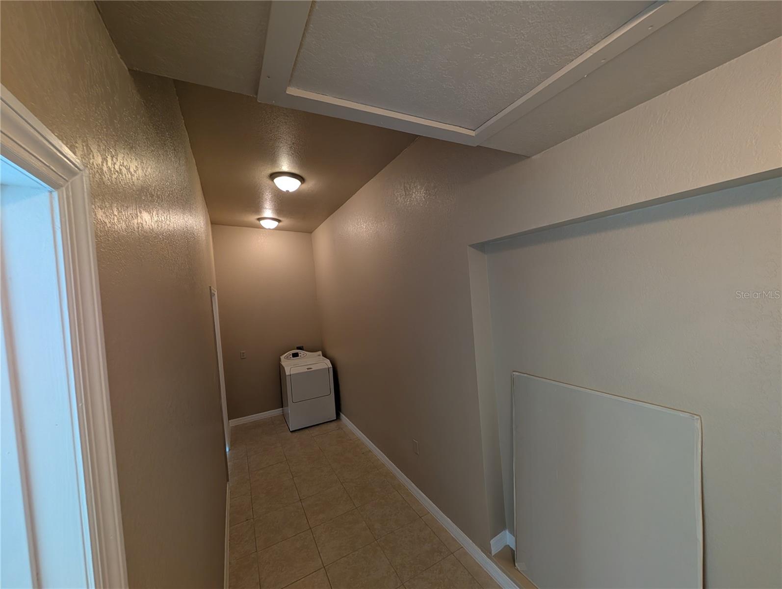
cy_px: 294
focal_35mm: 12
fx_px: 271
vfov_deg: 94.6
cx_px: 391
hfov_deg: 110.5
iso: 85
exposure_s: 1/24
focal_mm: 2.02
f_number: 1.7
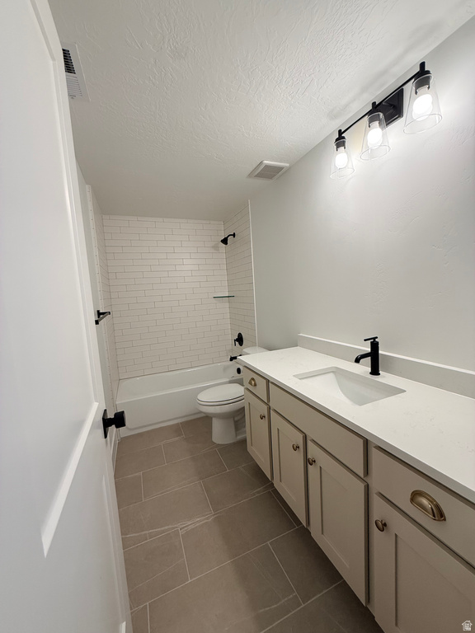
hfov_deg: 85.7
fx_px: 256
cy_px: 316
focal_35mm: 14
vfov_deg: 102.1
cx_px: 238
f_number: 2.2
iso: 125
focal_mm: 2.22
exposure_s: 1/120
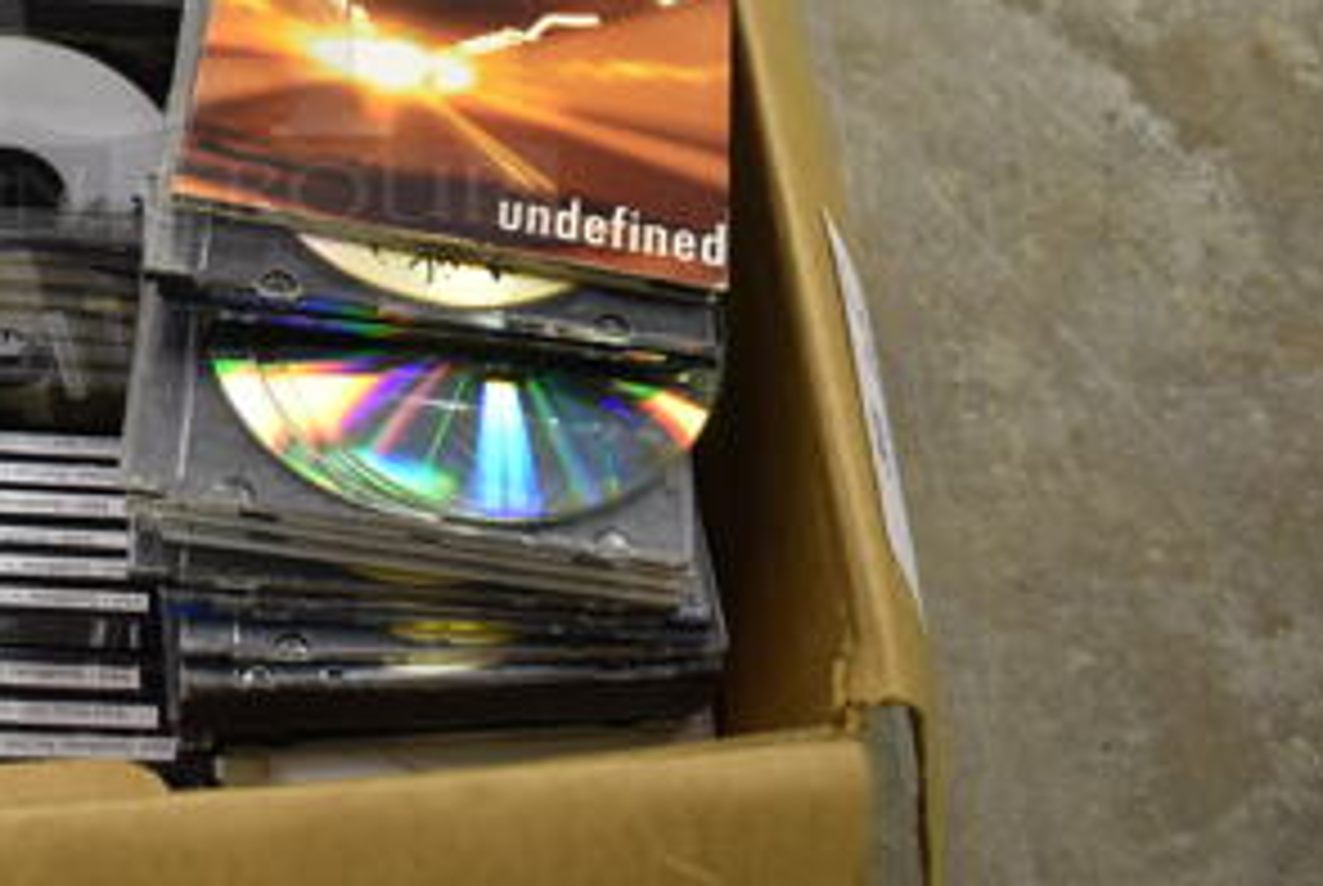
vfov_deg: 23.3
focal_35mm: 56
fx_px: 2061
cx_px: 58
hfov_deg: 33.2
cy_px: 4
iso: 280
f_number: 3.5
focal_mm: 18
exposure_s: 1/30
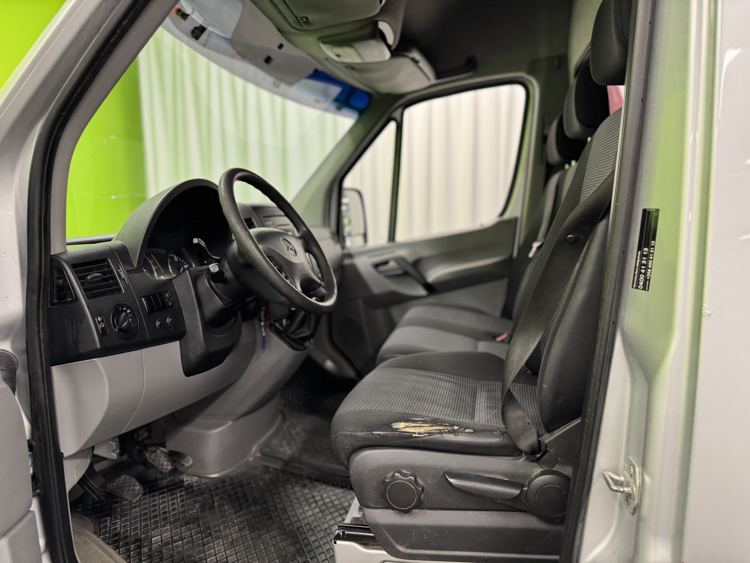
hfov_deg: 71.6
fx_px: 520
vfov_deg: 56.8
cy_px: 282
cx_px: 375
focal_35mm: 24
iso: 200
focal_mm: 6.76
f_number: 1.78
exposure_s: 1/100
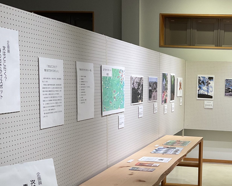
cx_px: 208
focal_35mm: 59
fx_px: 405
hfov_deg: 30.6
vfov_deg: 25.4
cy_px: 148
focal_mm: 3
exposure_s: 1/60
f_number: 1.8
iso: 50
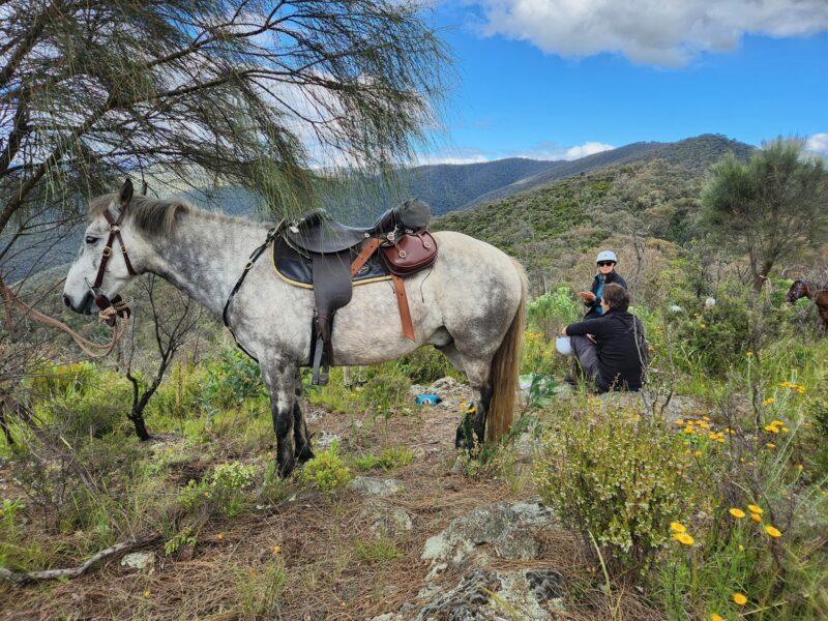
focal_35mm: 23
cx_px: 414
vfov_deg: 58.9
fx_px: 550
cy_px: 310
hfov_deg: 73.9
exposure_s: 1/736
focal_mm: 5.4
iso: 20
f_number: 1.8
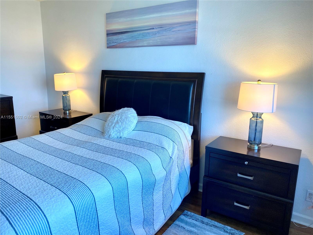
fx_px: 235
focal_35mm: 26
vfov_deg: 53.1
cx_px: 156
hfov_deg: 67.3
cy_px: 118
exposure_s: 1/120
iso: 125
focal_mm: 4.25
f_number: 1.8
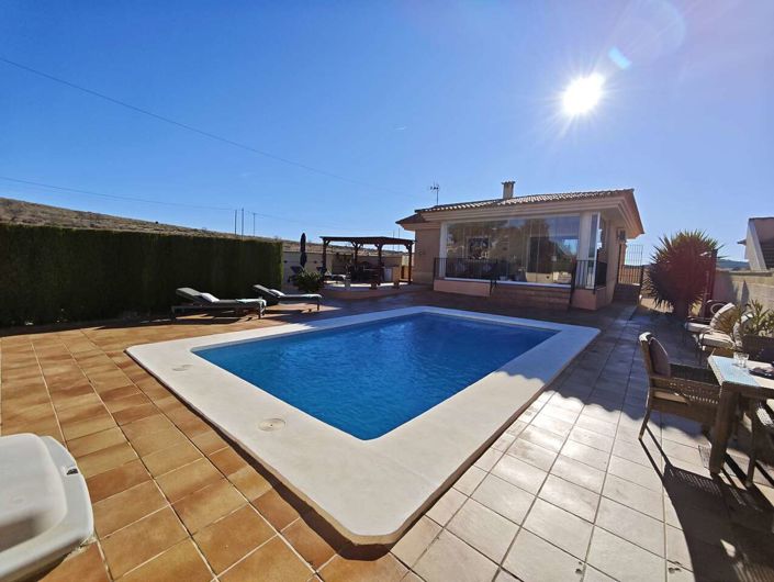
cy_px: 291
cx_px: 387
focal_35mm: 14
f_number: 2.2
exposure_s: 1/1508
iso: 50
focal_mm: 2.16
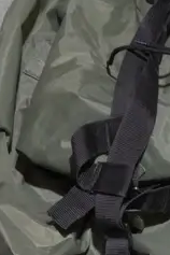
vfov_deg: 12.1
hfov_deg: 8.4
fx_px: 1147
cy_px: 383
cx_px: 150
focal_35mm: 162
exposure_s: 1/60
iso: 500
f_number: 4
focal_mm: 18
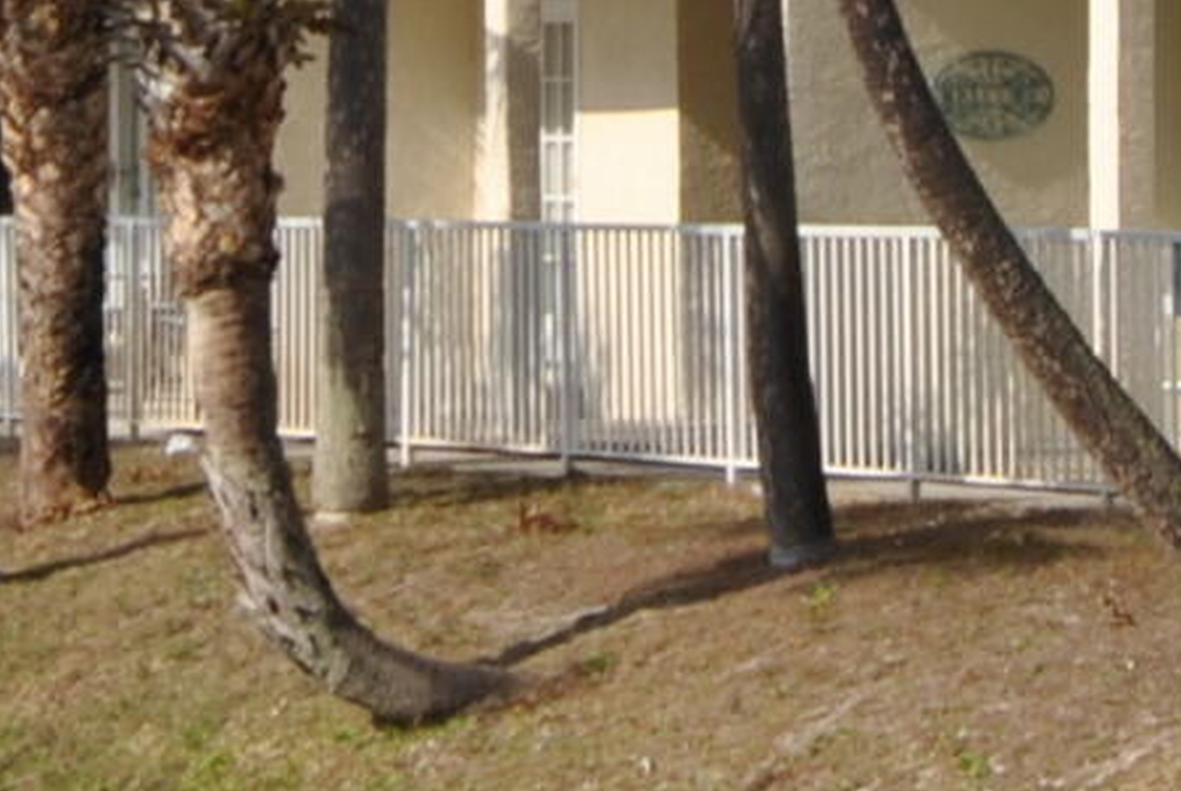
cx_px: 656
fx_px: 7259
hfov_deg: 9.3
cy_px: -435
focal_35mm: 221
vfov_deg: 6.2
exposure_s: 1/250
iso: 100
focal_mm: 22
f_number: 8
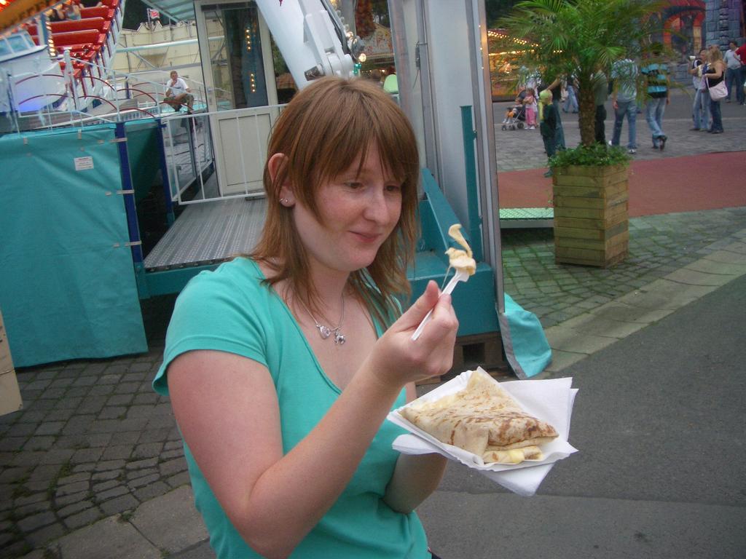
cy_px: 280
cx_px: 373
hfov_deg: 52.6
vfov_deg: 40.7
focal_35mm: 35
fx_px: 754
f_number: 2.6
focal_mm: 5.8
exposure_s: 1/80
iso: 100
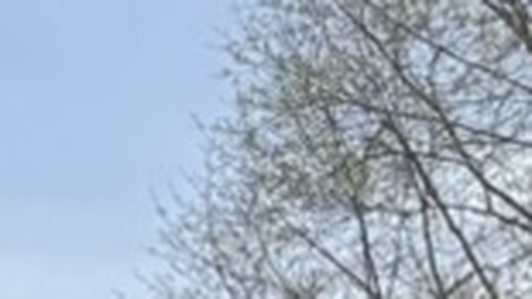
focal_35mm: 173
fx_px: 2439
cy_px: 1182
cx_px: -443
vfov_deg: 5.9
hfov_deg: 11.5
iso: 80
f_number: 1.78
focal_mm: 6.76
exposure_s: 1/3759
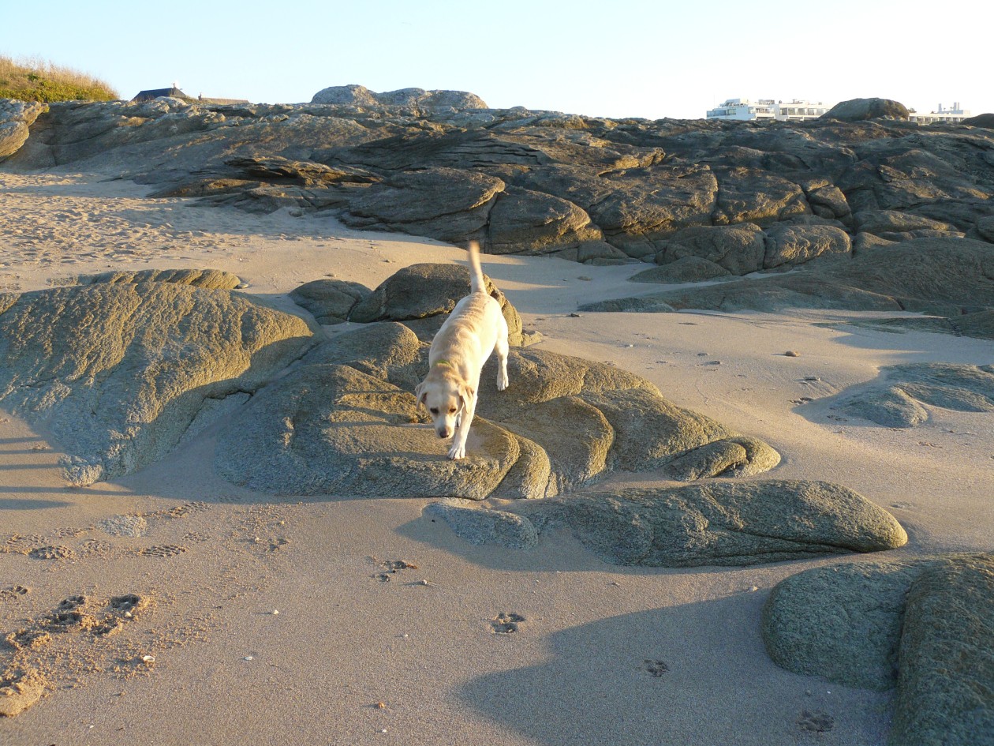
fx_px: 1034
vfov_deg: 39.7
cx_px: 497
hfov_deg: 51.4
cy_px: 373
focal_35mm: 36
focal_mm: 6
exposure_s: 1/125
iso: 100
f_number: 4
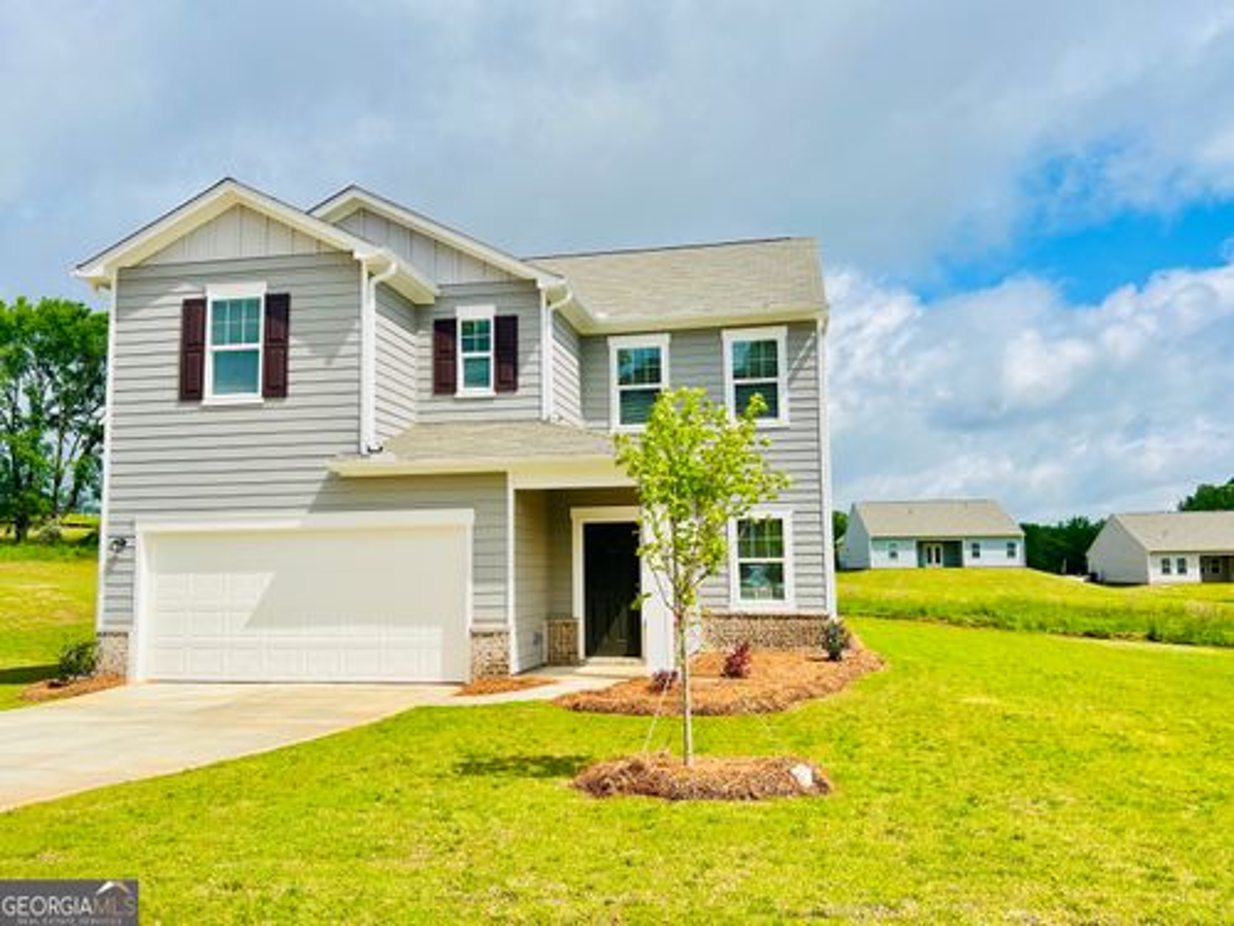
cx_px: 617
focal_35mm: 26
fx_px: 927
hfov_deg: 67.3
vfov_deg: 53.1
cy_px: 463
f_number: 1.5
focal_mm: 5.7
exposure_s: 1/3704
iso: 50
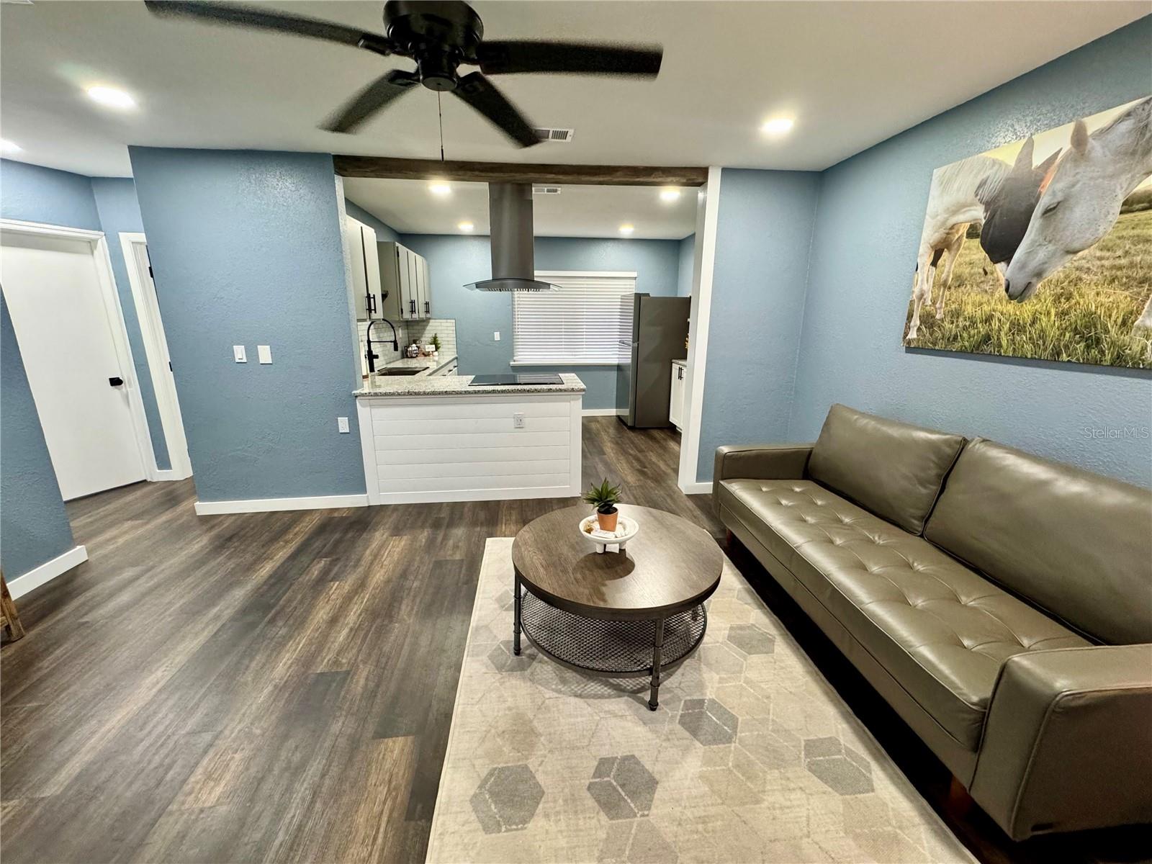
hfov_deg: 102.1
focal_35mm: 14
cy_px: 432
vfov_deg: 85.7
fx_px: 466
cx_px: 576
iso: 320
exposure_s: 1/60
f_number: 2.2
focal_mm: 2.22
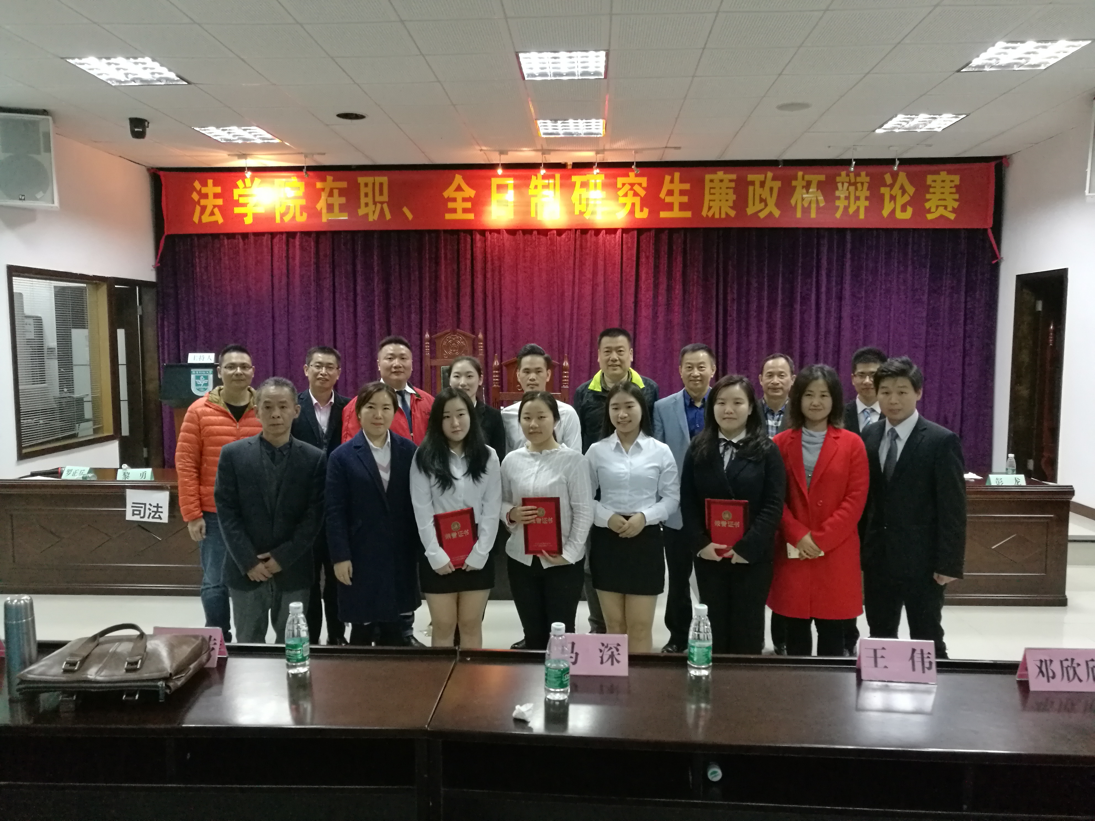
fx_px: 854
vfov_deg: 51.4
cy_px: 410
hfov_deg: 65.3
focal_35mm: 27
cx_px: 548
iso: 500
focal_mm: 4.5
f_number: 2.2
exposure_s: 1/25
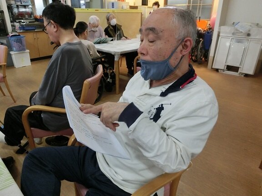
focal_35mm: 25
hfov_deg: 69.4
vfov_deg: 54.9
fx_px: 189
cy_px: 98
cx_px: 131
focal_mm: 4.5
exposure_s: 1/60
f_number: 3.5
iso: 320
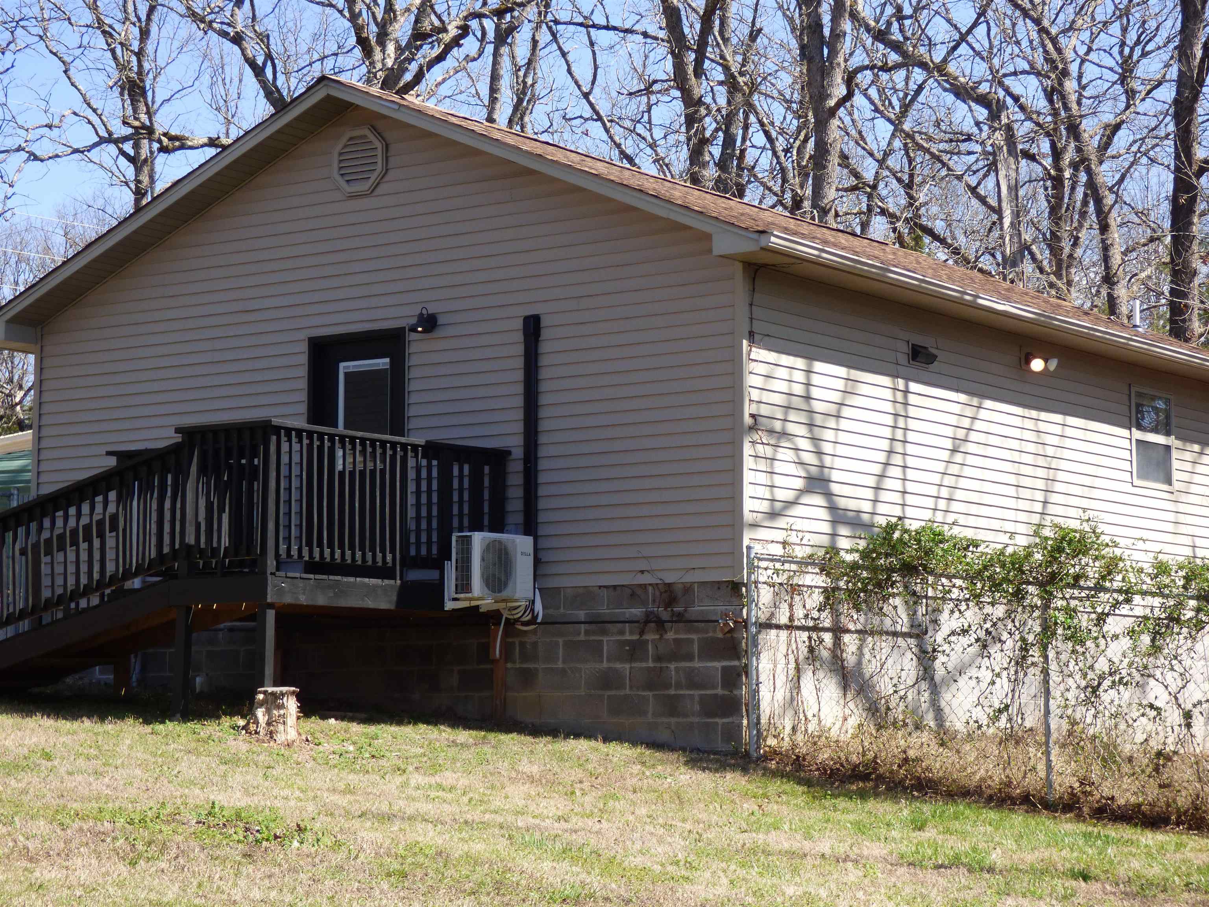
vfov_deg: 18.9
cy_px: 454
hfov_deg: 25.0
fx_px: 2724
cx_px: 604
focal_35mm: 78
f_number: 4.4
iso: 100
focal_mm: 13.11
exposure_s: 1/320
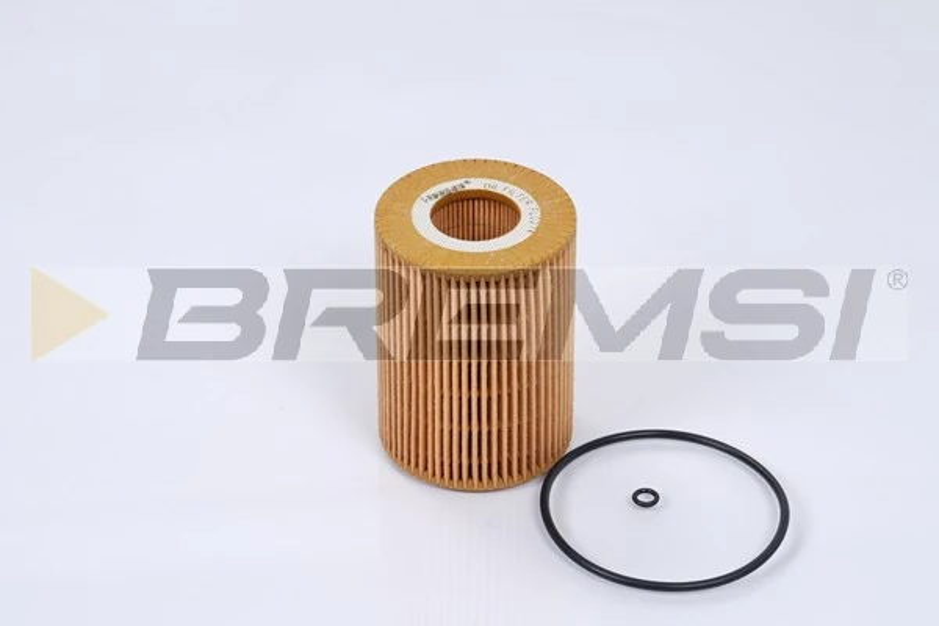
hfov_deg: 32.9
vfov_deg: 22.3
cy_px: 313
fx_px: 1591
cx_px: 470
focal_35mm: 61
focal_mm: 61
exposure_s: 1/200
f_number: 14
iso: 50
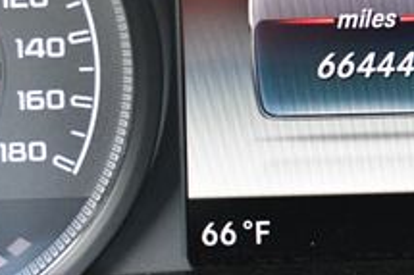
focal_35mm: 173
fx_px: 1988
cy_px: 25
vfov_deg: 7.9
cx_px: 341
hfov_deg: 11.8
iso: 1600
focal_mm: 29
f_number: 4.5
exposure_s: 1/125
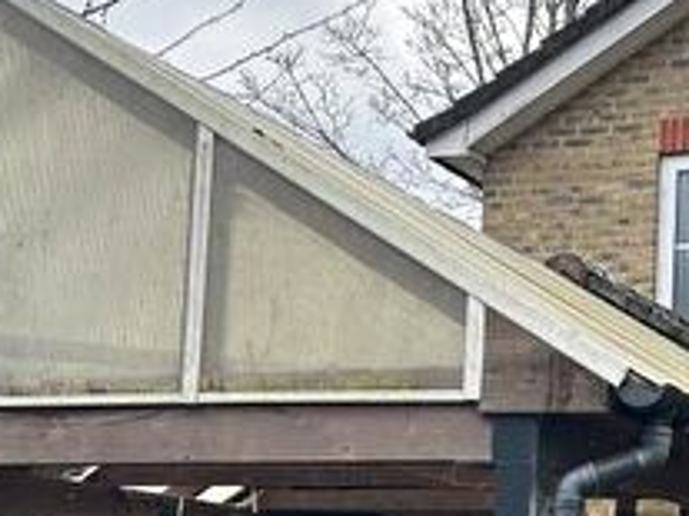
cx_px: 582
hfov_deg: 21.9
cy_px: 481
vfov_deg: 16.5
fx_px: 1751
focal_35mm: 88
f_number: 1.5
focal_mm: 5.7
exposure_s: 1/424
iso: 50
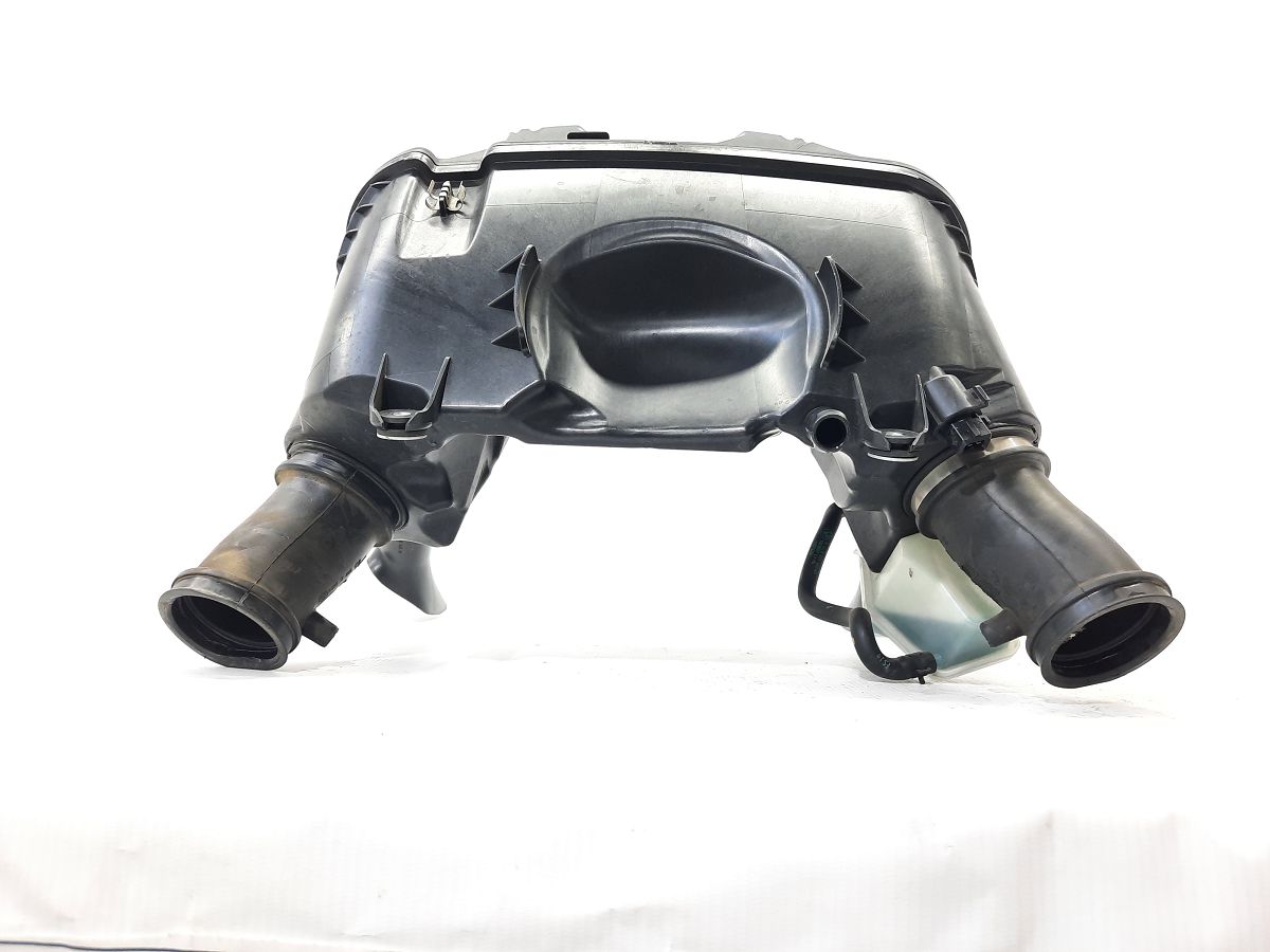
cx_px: 635
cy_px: 476
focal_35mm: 25
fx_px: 917
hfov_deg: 69.4
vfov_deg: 54.9
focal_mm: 4.6
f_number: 2
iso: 160
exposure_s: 1/50
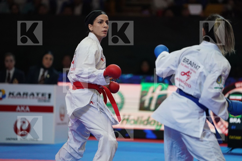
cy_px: 80
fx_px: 1344
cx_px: 121
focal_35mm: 200
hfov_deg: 10.3
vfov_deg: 6.9
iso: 4000
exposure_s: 1/1000
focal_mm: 200
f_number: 2.8
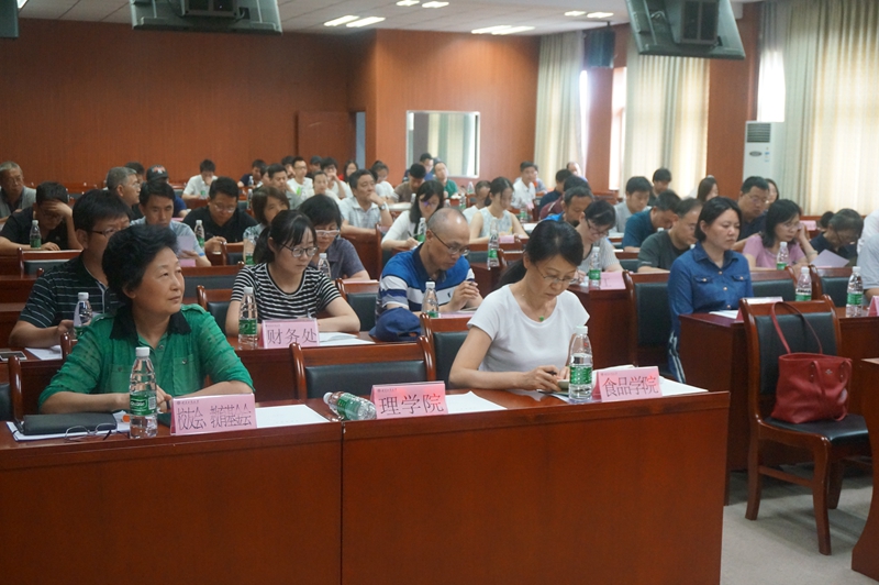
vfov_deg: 28.0
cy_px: 292
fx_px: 1171
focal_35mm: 48
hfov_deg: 41.1
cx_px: 440
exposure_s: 1/80
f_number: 5
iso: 3200
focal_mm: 32
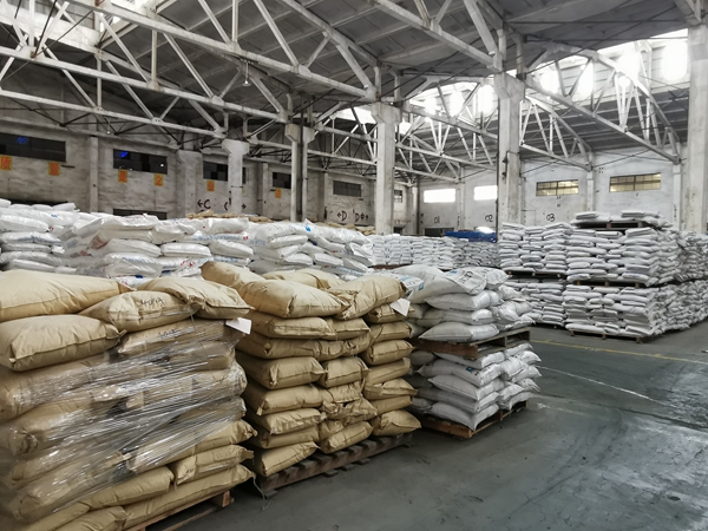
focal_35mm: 25
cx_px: 354
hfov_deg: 69.4
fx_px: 511
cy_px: 266
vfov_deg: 54.9
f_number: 2.2
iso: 320
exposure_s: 1/33.3
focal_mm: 2.26
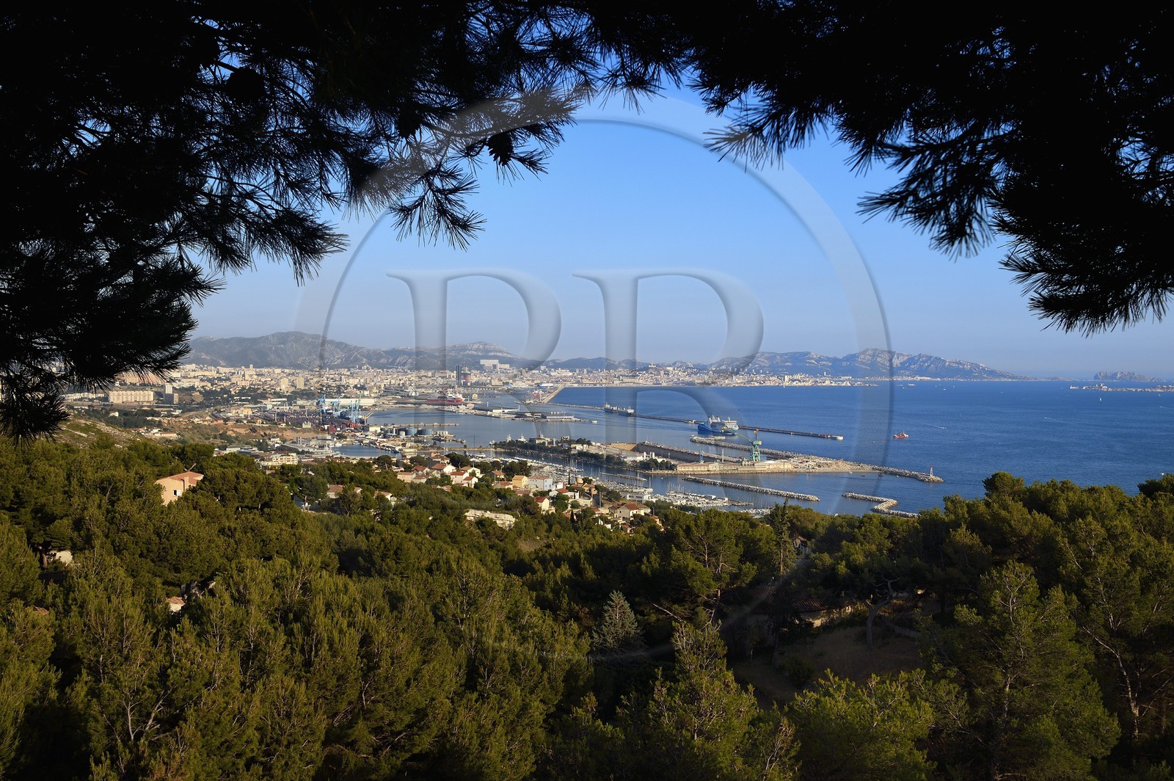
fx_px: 1173
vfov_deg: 36.8
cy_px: 390
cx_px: 587
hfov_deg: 53.2
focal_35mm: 36
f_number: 13
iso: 200
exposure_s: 1/320
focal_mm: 36
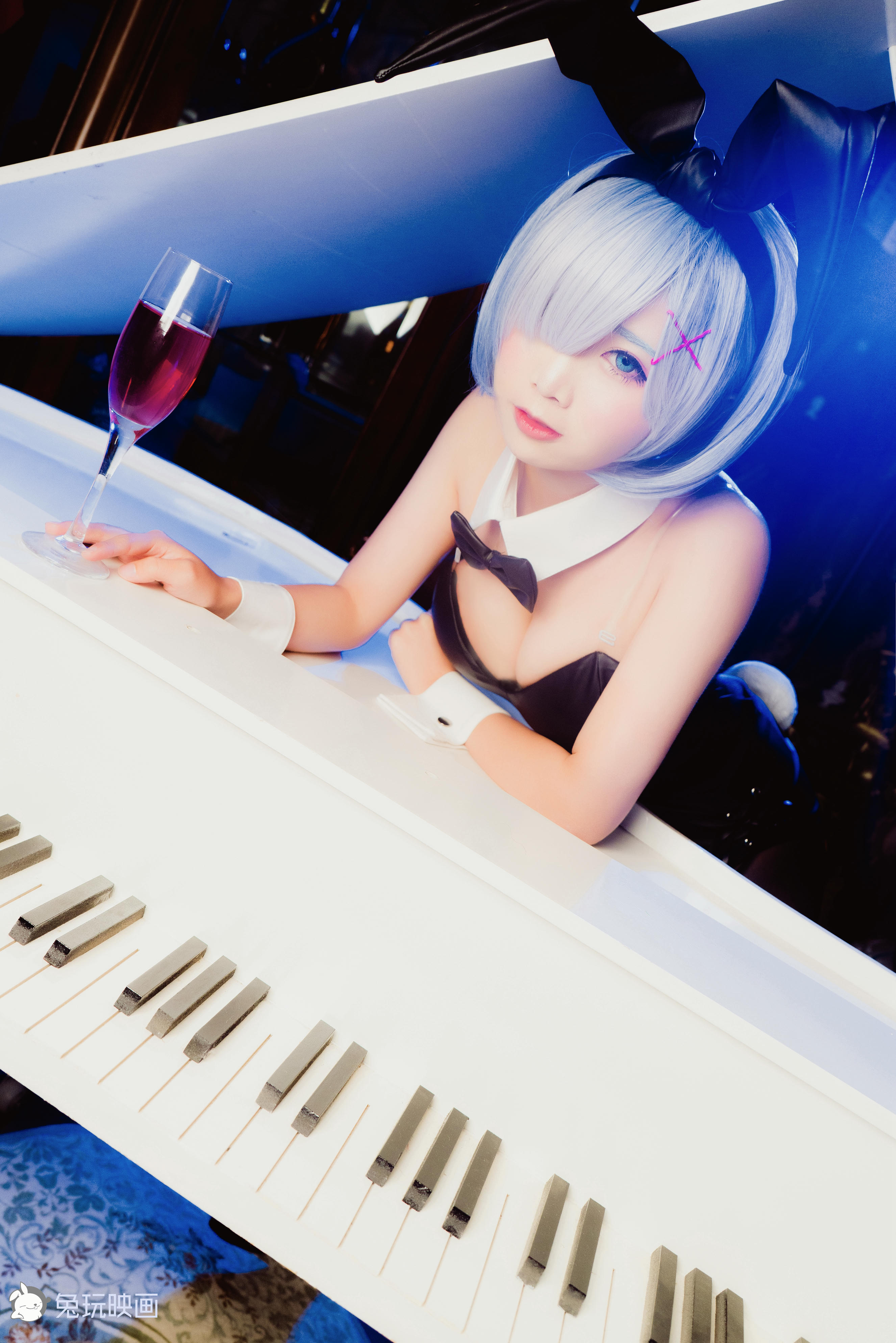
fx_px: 1157
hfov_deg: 42.3
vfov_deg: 60.3
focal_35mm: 31
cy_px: 672
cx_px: 448
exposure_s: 1/80
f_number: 6.3
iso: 1600
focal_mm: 31
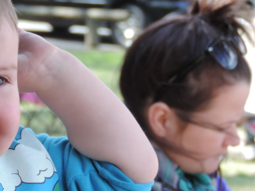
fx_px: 3256
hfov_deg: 4.5
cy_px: 153
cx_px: -31
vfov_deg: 3.4
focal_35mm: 442
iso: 200
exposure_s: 1/125
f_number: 4.4
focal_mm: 27.6
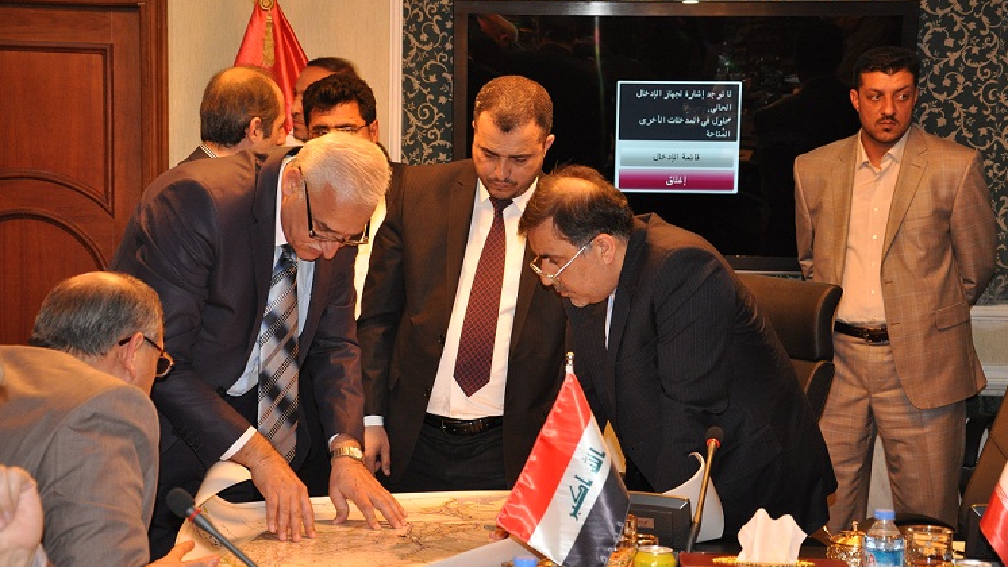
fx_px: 2112
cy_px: 298
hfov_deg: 26.8
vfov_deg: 15.3
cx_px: 503
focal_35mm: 79
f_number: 5
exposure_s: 1/60
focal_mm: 50
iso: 800
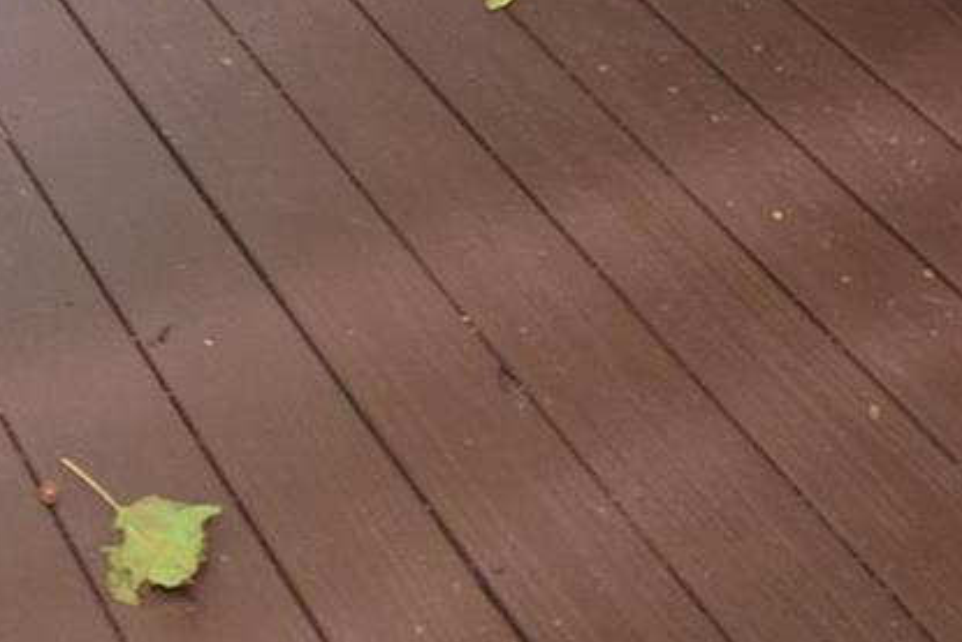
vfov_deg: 13.5
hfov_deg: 26.6
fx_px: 1978
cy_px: -888
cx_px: 130
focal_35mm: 74
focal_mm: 10
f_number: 5.6
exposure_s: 1/125
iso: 640
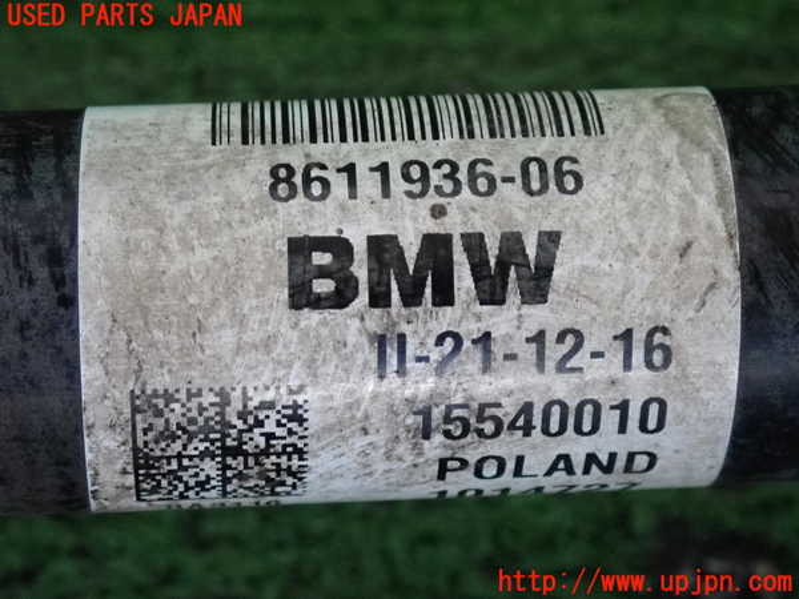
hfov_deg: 19.6
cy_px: 300
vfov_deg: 14.8
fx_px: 2308
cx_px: 400
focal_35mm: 100
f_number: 4.9
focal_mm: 18
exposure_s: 1/125
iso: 1600
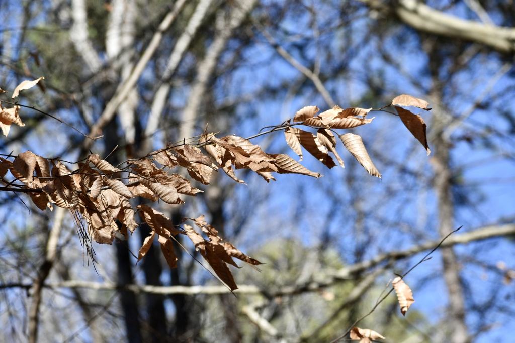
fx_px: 2253
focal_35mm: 158
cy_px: 172
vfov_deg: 8.7
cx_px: 258
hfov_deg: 13.0
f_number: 5.6
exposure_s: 1/1600
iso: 400
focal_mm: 105
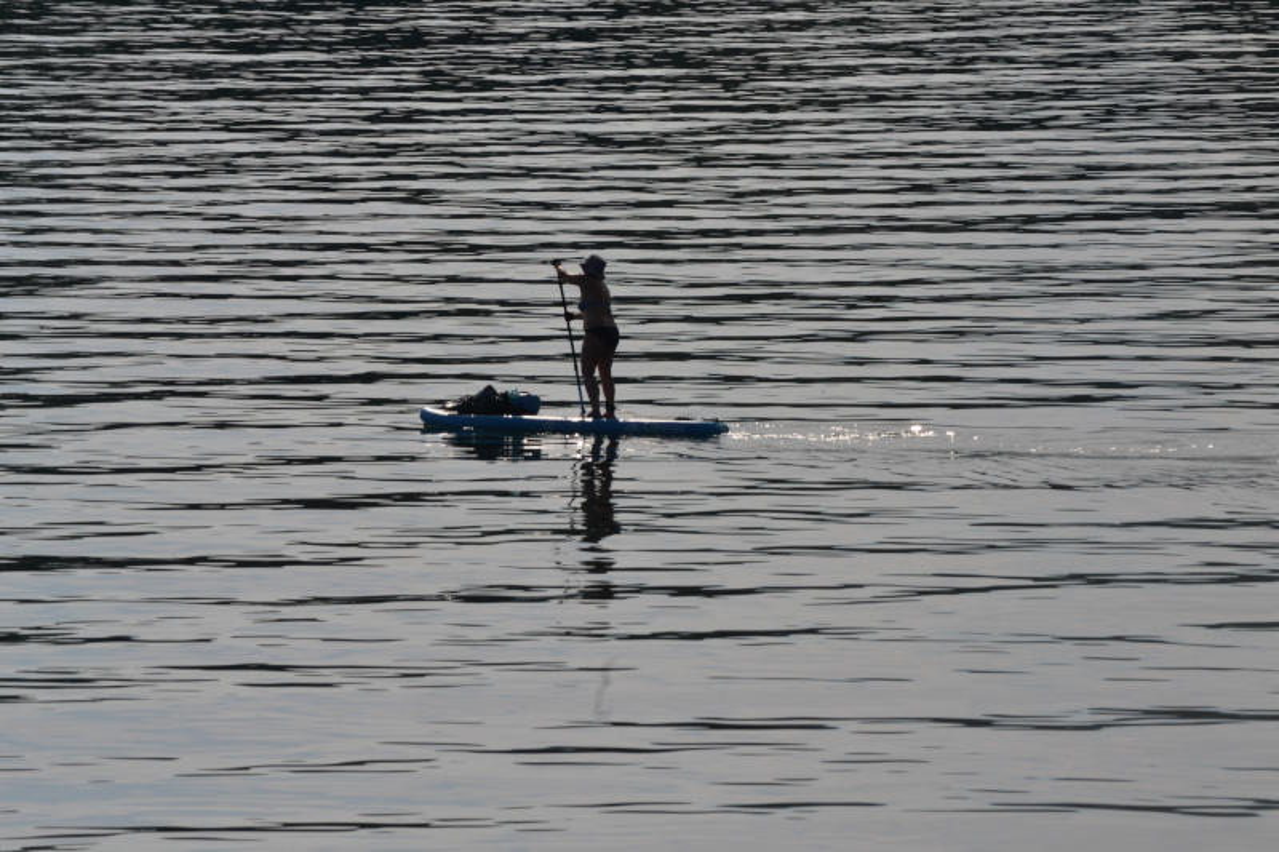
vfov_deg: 4.6
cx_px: 640
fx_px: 10655
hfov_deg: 6.9
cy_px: 426
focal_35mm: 300
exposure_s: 1/1000
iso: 400
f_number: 18
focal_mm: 200
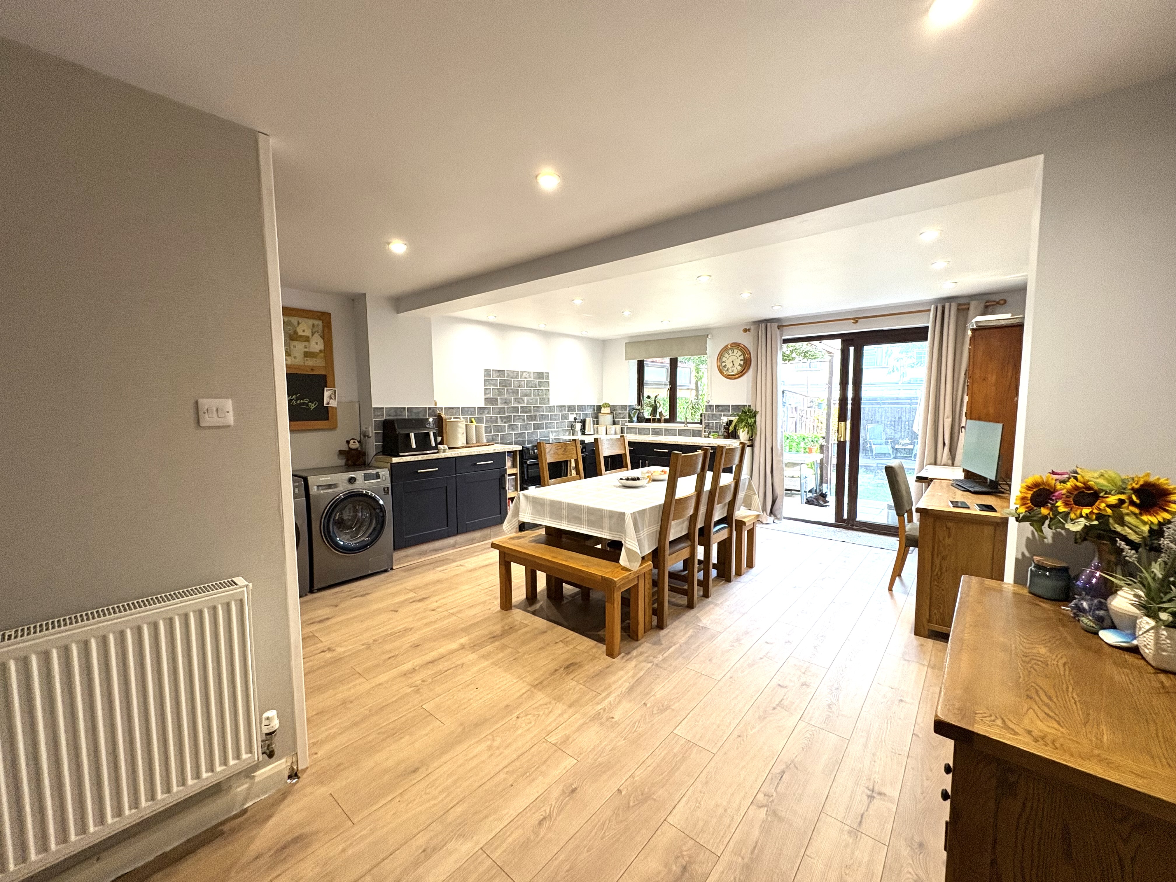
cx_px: 588
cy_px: 441
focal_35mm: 14
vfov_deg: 85.7
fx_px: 476
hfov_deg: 102.1
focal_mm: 2.22
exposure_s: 1/100
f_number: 2.2
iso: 200
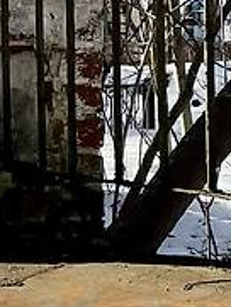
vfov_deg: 11.5
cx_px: -221
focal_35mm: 172
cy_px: 159
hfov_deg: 8.2
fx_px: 1529
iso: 32
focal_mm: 4.2
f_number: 1.6
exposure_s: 1/1825
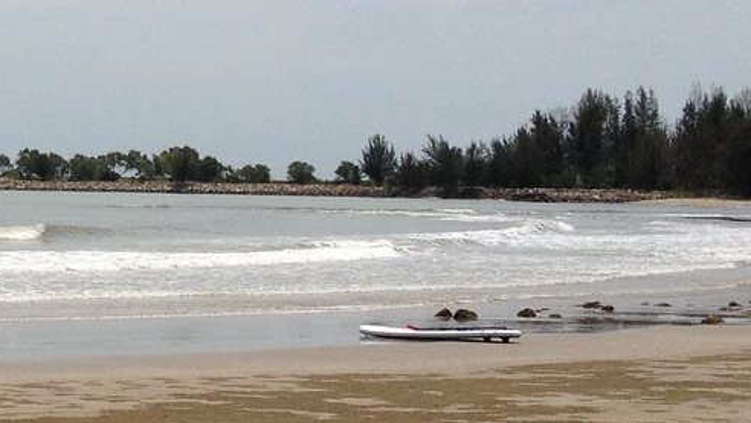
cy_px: 195
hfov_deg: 15.7
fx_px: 2470
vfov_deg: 9.8
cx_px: -421
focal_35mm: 124
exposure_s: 1/4608
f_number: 2.4
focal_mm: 4.28
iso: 50
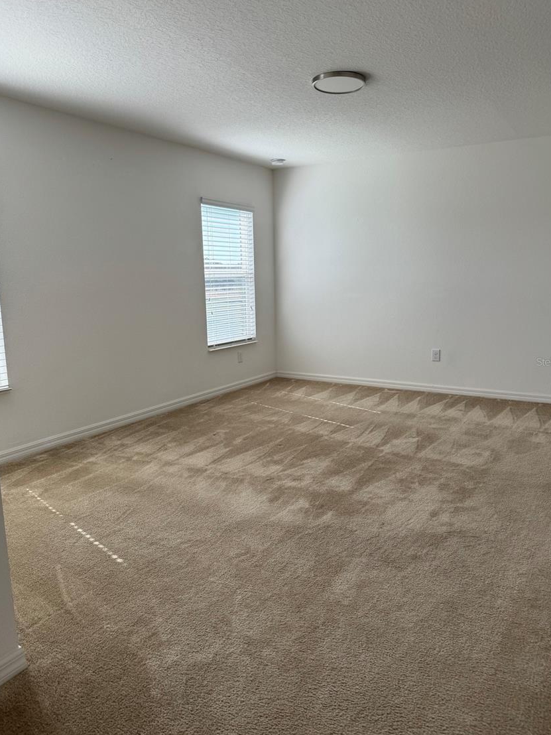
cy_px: 362
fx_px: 552
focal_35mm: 26
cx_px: 285
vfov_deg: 67.3
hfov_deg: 53.1
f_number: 1.78
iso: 80
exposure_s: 1/402
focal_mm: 6.86
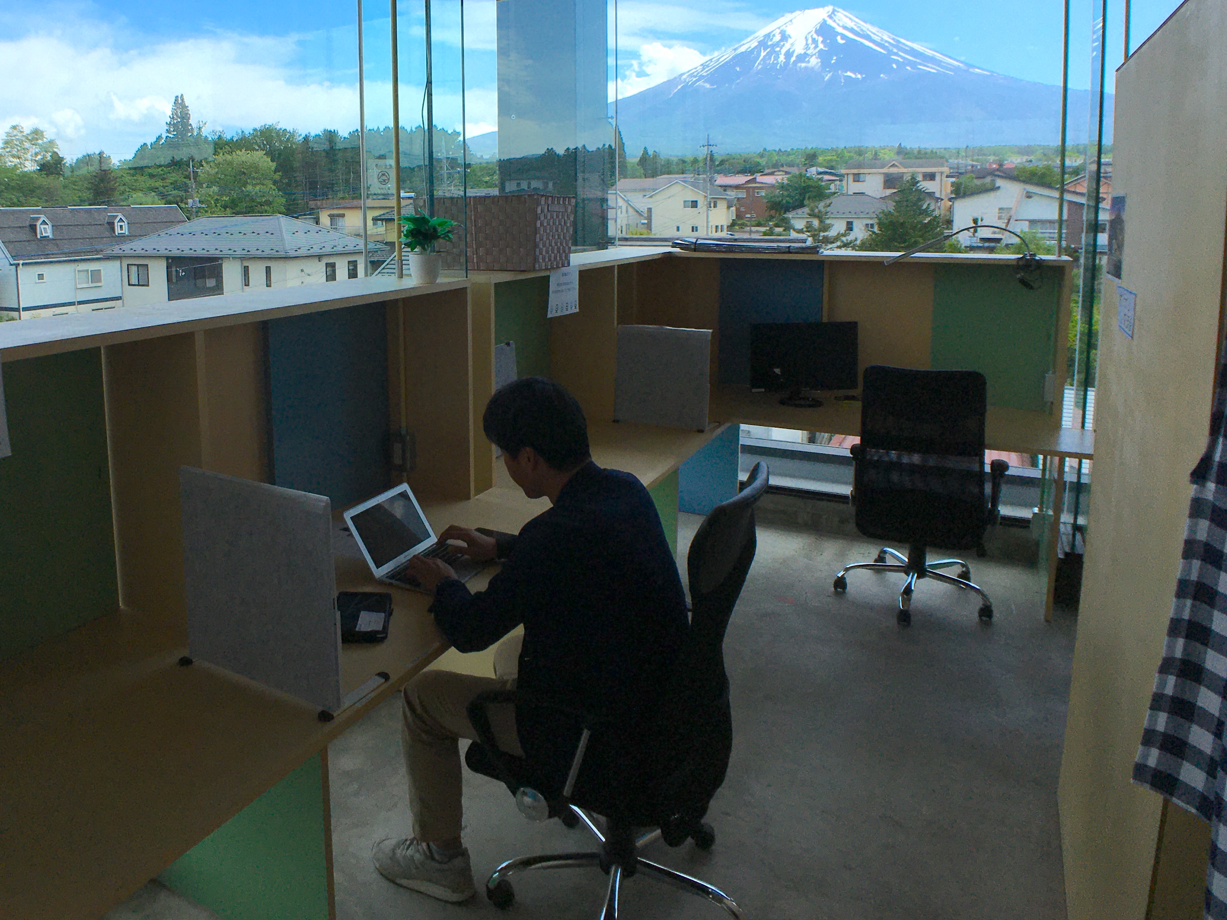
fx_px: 1347
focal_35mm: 38
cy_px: 319
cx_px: 443
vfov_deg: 37.4
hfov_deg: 48.4
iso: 25
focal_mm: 4.15
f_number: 2.2
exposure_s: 1/1709
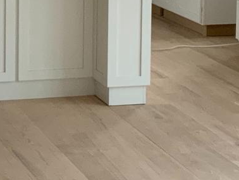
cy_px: -47
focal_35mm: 157
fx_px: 1085
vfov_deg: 9.3
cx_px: 8
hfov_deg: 12.4
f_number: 1.8
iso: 200
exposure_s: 1/60
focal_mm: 3
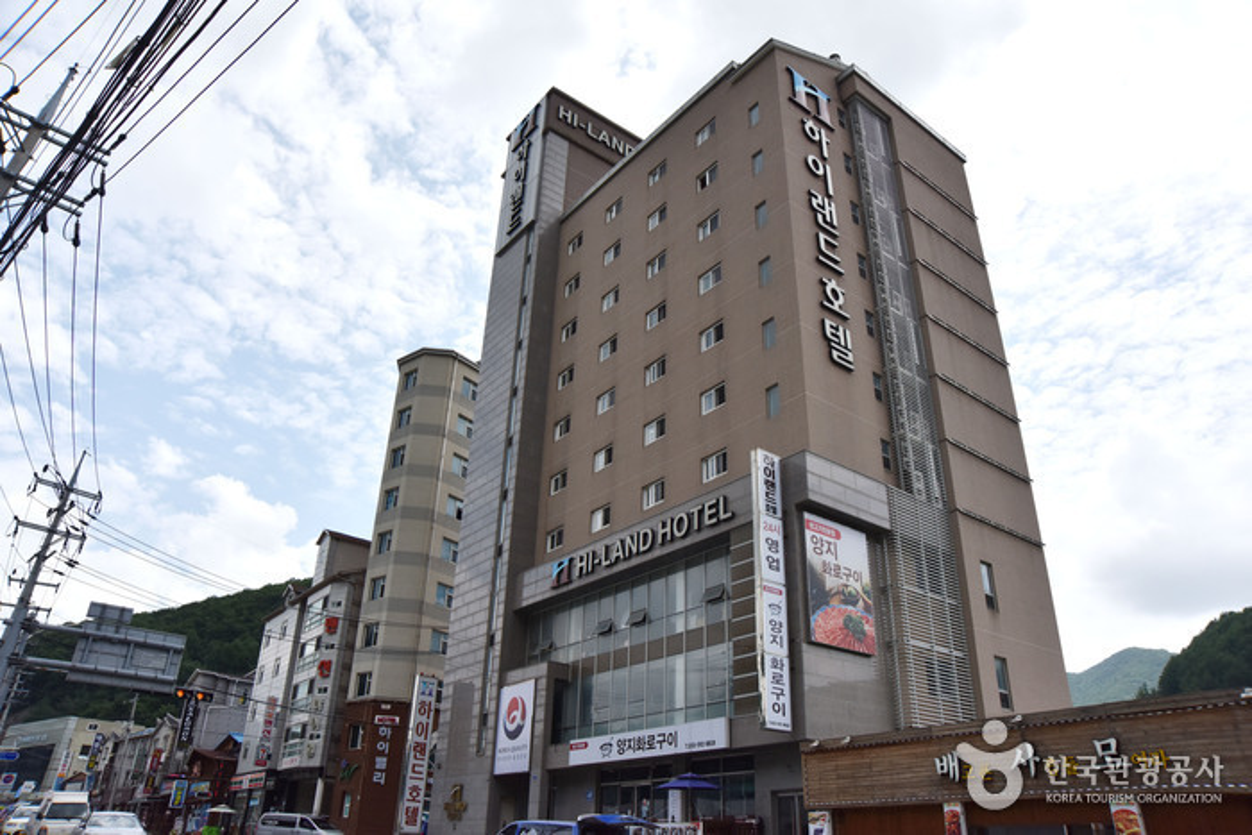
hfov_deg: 73.7
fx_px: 835
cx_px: 626
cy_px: 418
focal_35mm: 24
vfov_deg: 53.2
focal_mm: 24
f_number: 8
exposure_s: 1/2500
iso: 400
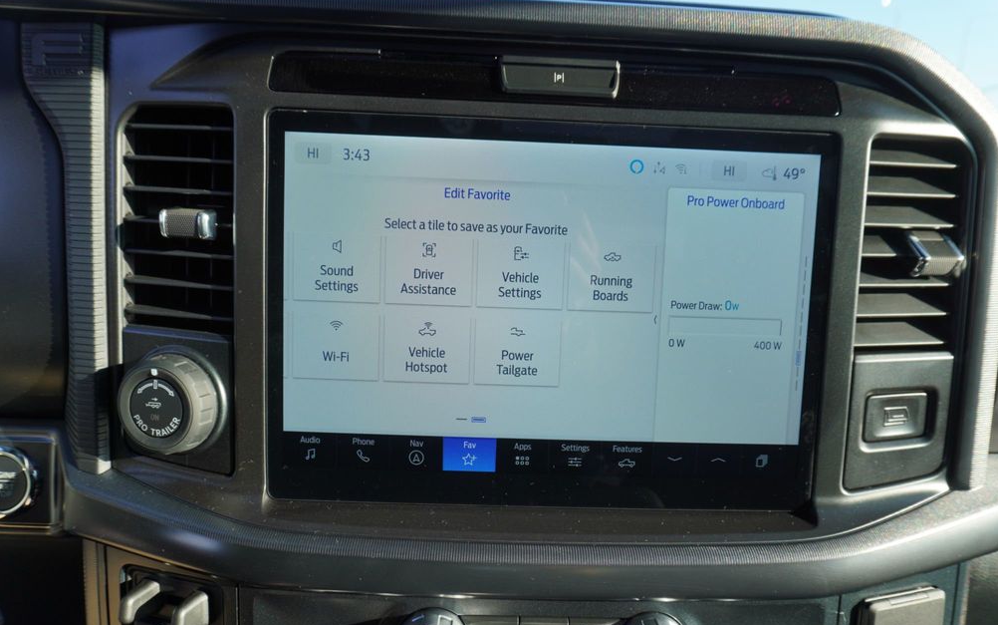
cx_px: 508
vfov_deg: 49.3
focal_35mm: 25
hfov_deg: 72.5
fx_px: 680
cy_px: 333
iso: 100
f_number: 5.6
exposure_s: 1/125
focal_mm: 16
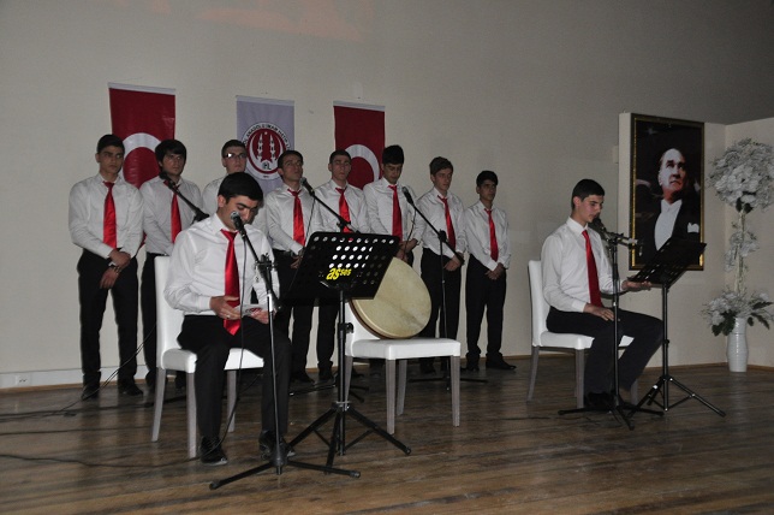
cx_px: 387
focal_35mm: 42
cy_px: 258
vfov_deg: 31.8
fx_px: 902
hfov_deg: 46.4
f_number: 4
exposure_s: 1/125
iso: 800
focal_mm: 28
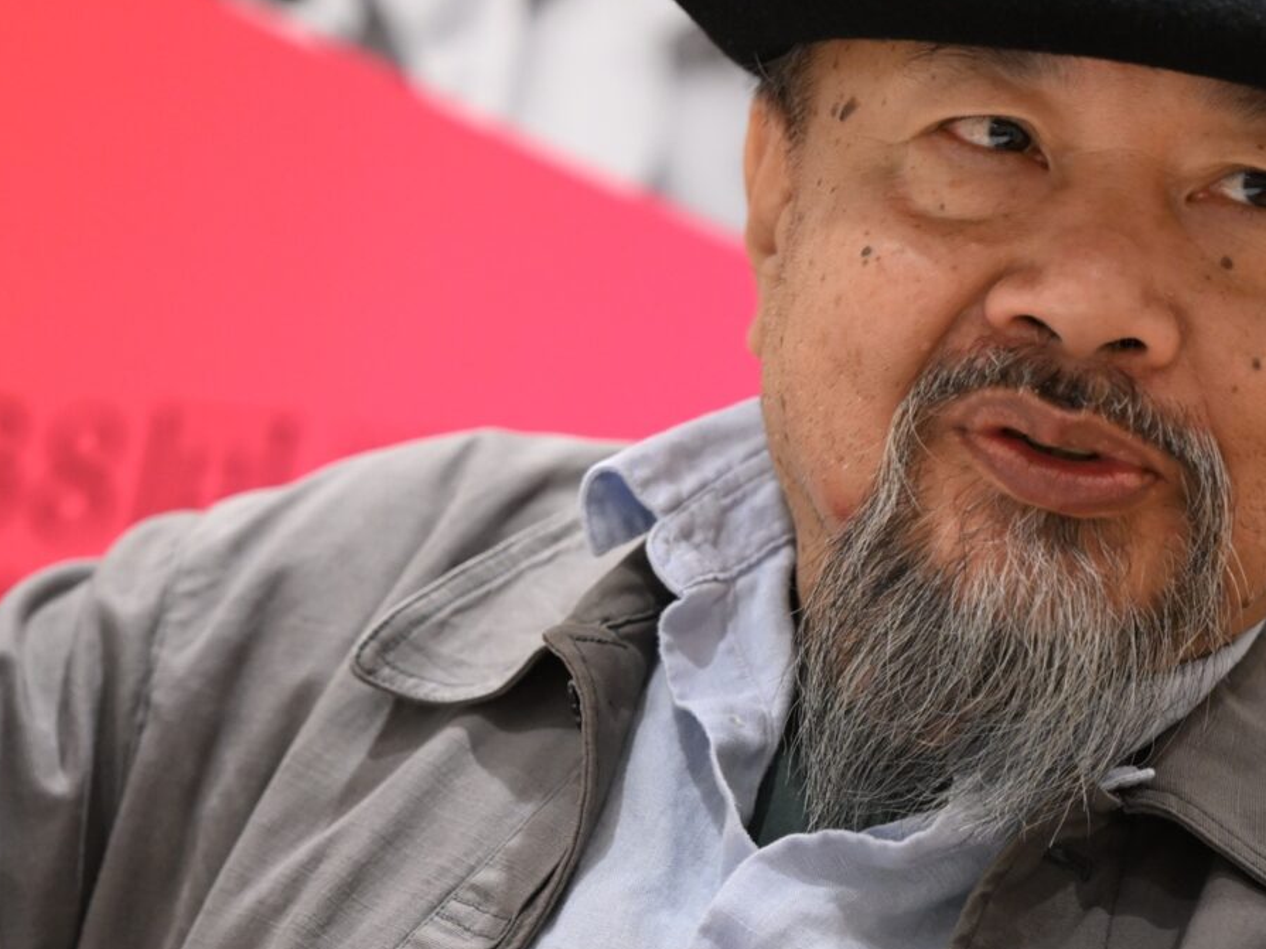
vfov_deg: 4.5
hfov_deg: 6.0
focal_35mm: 330
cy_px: 544
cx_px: 508
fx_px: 12067
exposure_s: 1/160
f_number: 2.8
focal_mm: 150
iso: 1600
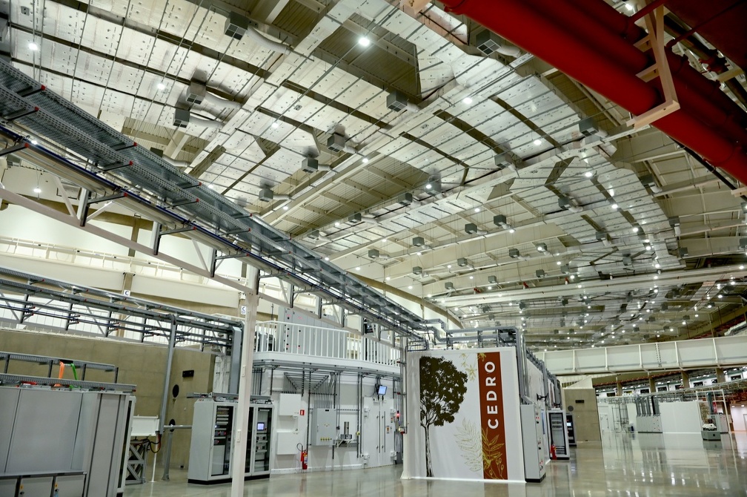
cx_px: 374
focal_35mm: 24
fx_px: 498
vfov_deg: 53.0
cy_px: 248
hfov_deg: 73.8
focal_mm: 24
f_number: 4.5
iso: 2000
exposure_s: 1/125
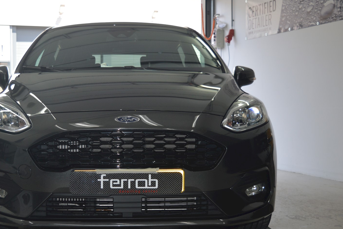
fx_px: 581
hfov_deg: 32.7
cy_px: 133
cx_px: 129
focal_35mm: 61
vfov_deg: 22.2
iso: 180
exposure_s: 1/125
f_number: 4.2
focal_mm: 30
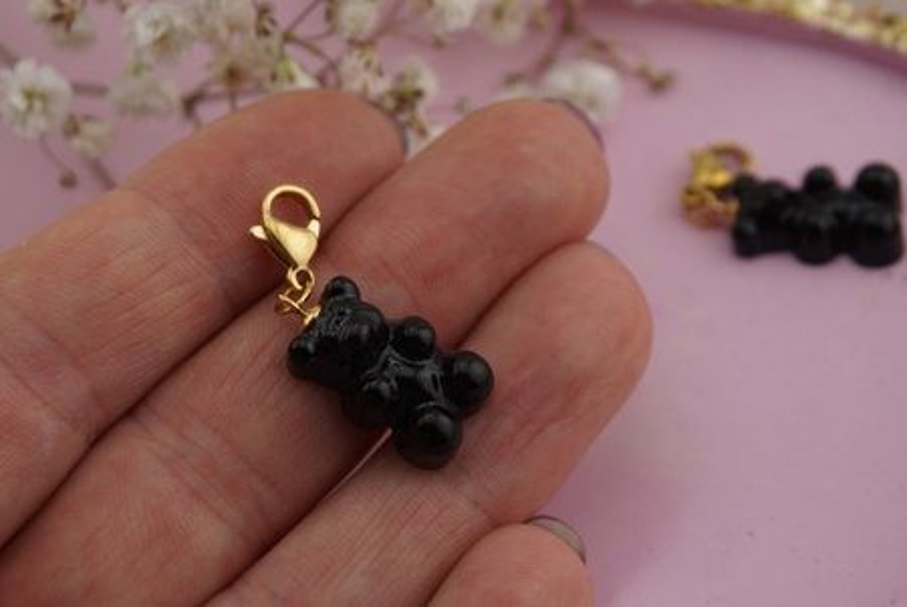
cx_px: 454
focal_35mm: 56
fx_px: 1400
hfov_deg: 35.9
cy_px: 304
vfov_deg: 24.5
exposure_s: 1/80
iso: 100
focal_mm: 37
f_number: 7.1
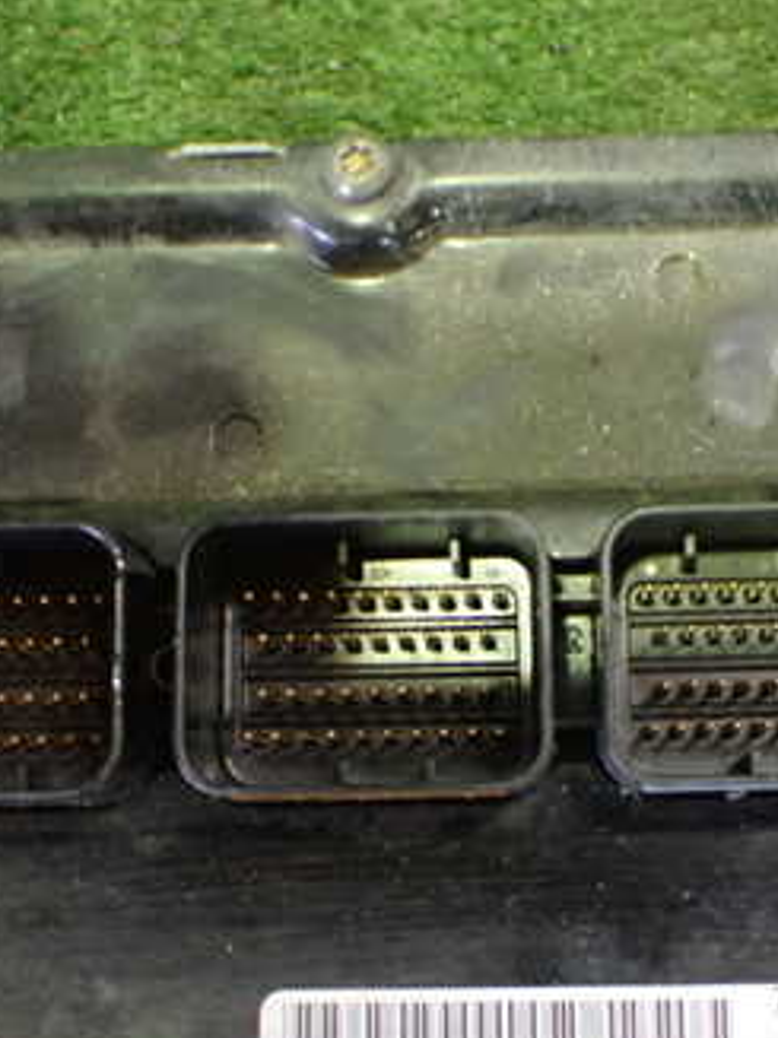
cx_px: 524
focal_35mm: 55
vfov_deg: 34.9
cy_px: 581
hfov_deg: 26.4
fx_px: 1649
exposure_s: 1/30
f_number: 2.3
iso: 1000
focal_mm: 5.4
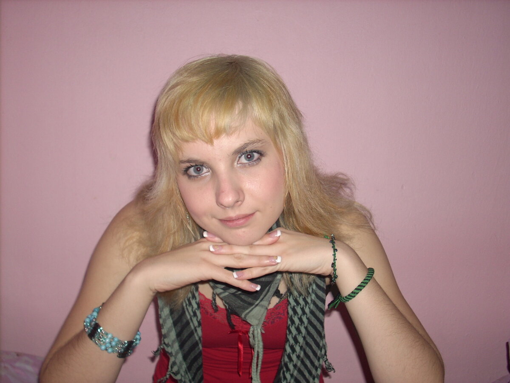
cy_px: 192
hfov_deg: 41.2
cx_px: 255
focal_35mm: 46
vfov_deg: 31.5
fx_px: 678
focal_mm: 7.6
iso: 64
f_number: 3.1
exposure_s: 1/60
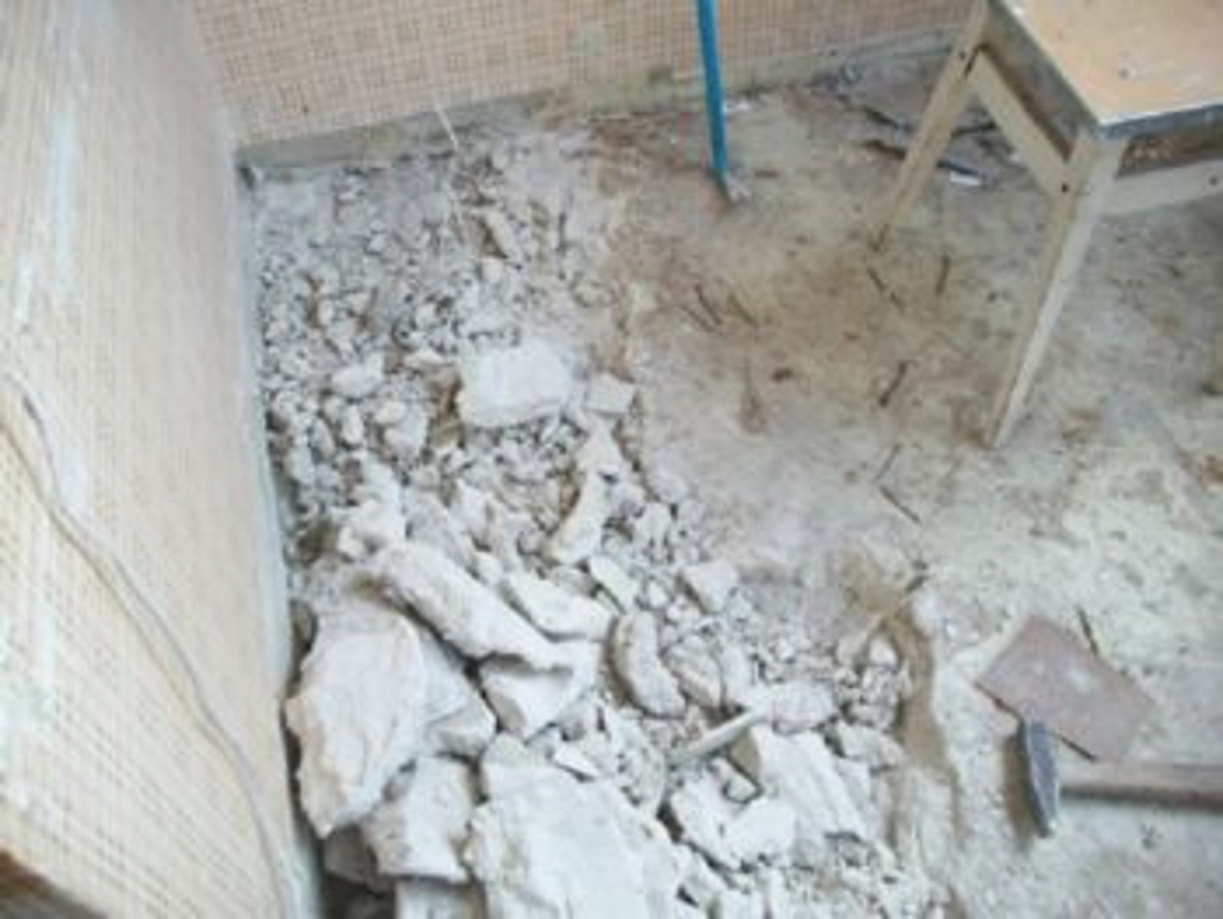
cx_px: 612
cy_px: 460
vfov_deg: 44.2
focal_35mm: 32
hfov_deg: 56.8
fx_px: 1131
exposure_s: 1/40
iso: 80
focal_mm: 5.7
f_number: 2.9
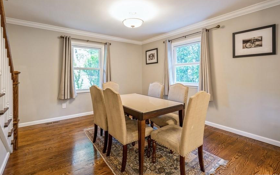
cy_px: 82
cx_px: 138
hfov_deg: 94.3
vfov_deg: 68.0
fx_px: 130
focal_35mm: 17
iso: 200
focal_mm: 16
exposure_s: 1
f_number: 11
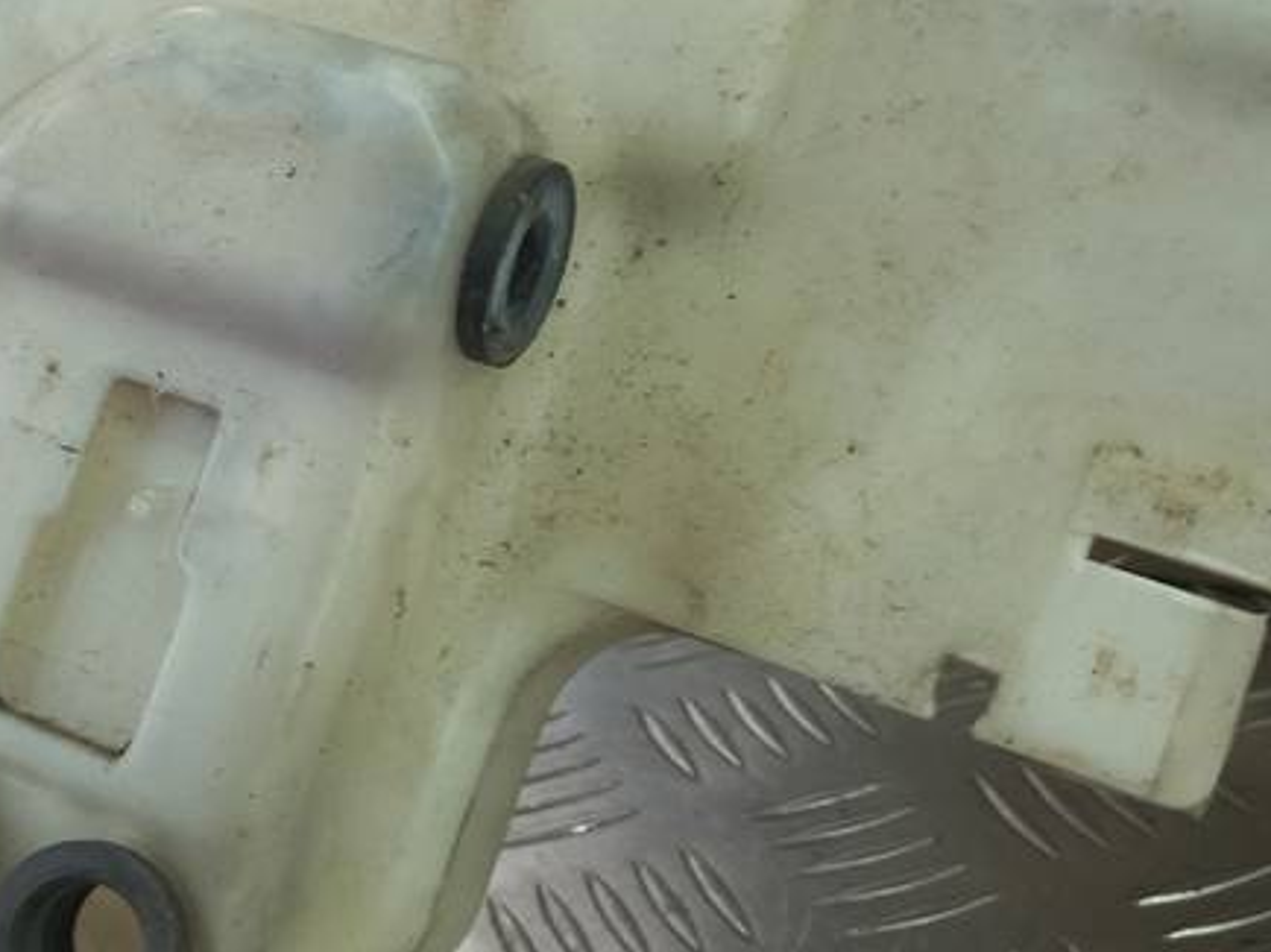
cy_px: 439
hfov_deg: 32.2
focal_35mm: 59
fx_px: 2165
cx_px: 343
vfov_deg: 24.8
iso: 64
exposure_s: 1/50
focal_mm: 4.6
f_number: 1.8
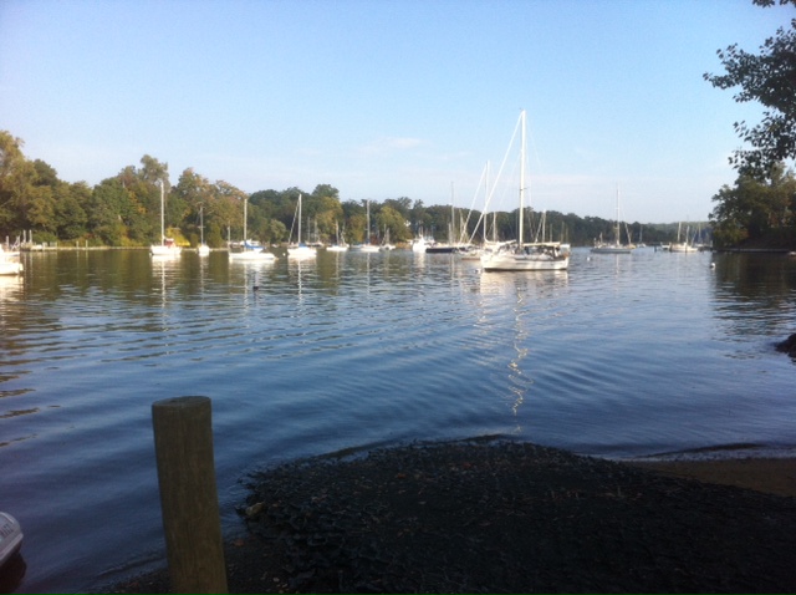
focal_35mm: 35
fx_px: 804
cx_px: 398
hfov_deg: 52.7
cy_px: 298
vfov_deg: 40.6
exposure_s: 1/838
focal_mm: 3.85
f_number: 2.8
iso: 80
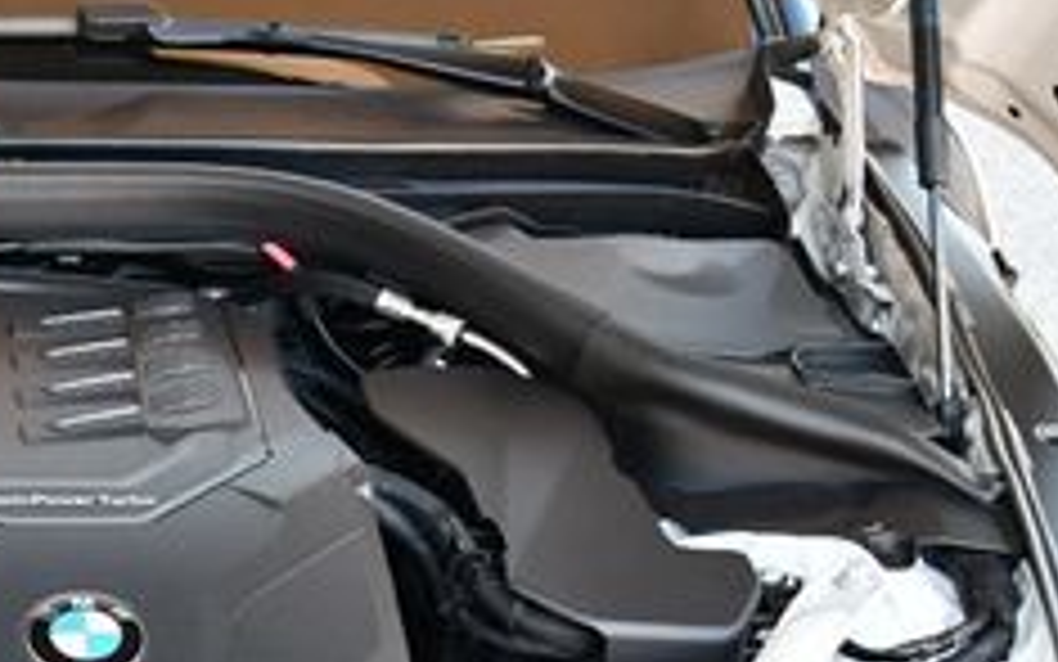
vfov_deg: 12.8
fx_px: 2884
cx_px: -68
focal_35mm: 100
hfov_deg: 20.0
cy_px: 797
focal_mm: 18
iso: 720
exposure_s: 1/250
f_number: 3.5
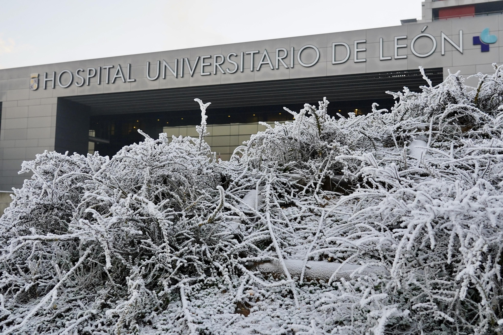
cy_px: 168
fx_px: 503
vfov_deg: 36.9
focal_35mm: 36
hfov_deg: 53.1
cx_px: 252
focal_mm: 24
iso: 800
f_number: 4.5
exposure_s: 1/160
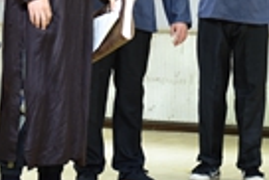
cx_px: 293
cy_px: -122
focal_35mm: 247
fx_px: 1848
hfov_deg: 8.3
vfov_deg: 5.5
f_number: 2.8
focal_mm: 48
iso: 560
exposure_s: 1/50
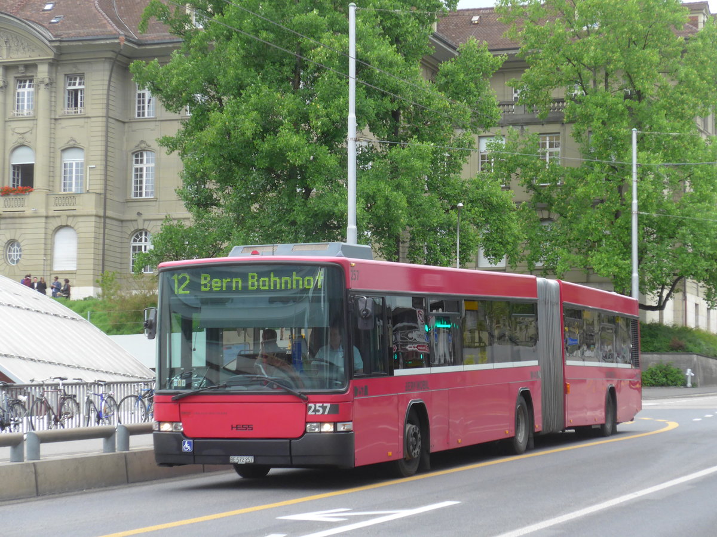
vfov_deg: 15.2
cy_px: 268
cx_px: 358
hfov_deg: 20.2
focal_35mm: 97
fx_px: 2009
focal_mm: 19.2
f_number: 4.7
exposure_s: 1/320
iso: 320
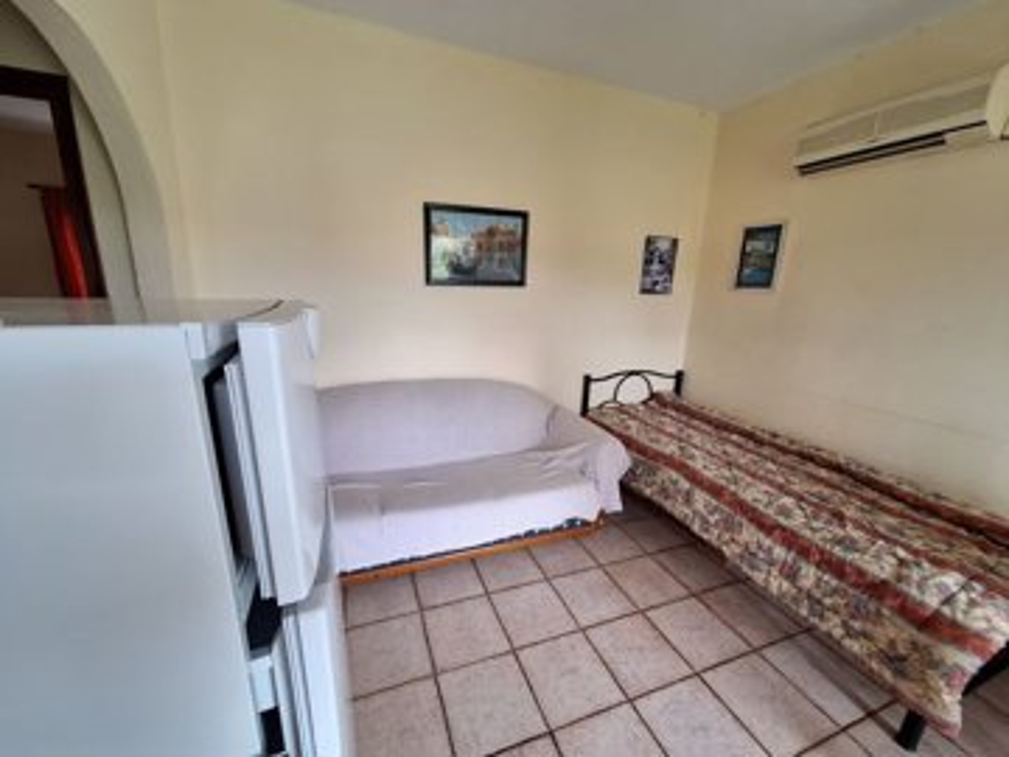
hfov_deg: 106.2
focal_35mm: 13
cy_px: 378
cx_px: 504
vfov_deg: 89.9
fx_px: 379
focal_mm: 1.74
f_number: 2.2
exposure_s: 1/50
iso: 125
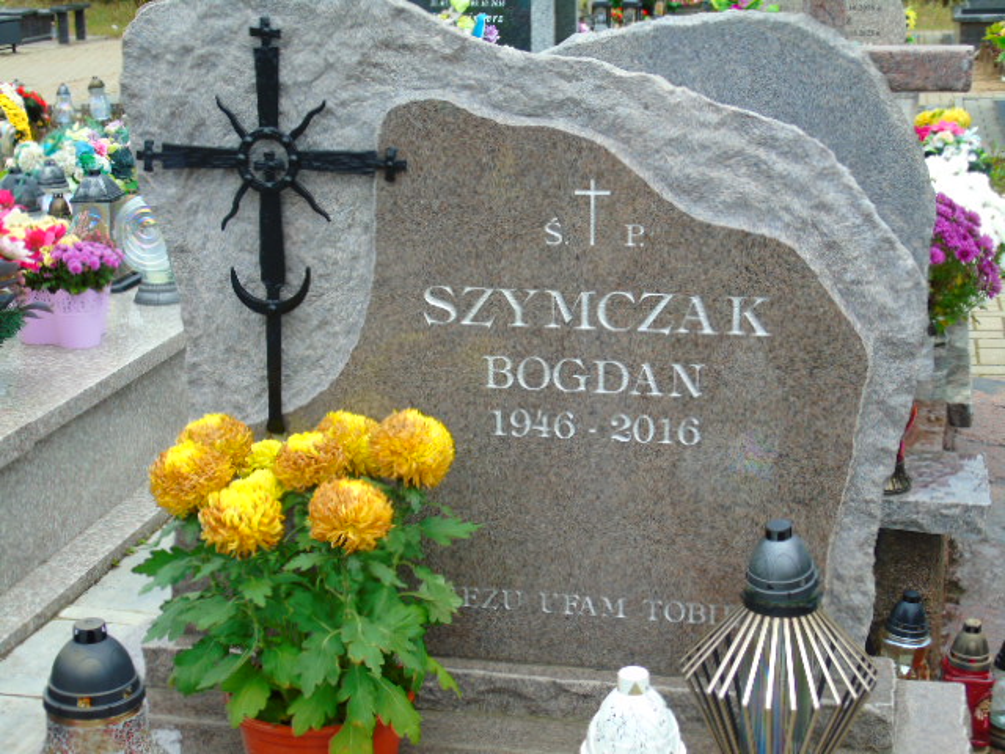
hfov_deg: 31.2
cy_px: 377
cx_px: 502
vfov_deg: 23.7
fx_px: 1800
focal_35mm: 62
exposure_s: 1/60
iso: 80
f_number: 4.5
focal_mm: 11
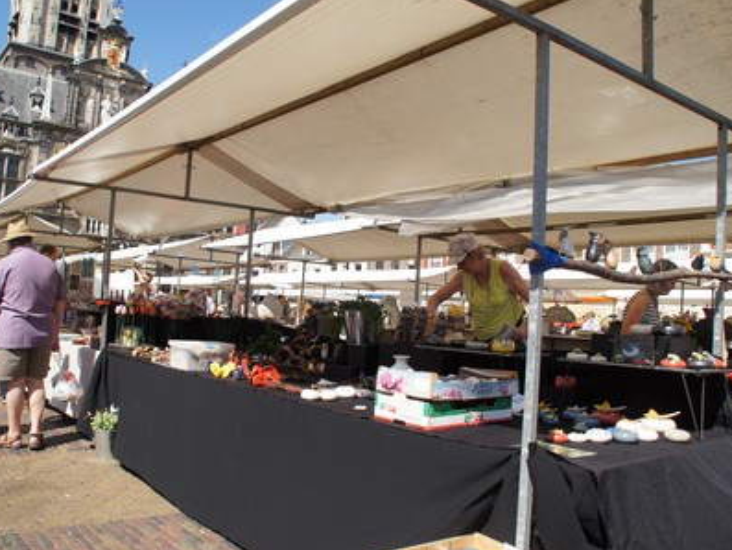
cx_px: 343
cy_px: 276
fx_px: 635
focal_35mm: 30
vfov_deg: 46.8
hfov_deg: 59.9
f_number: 7.1
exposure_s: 1/250
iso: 100
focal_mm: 18
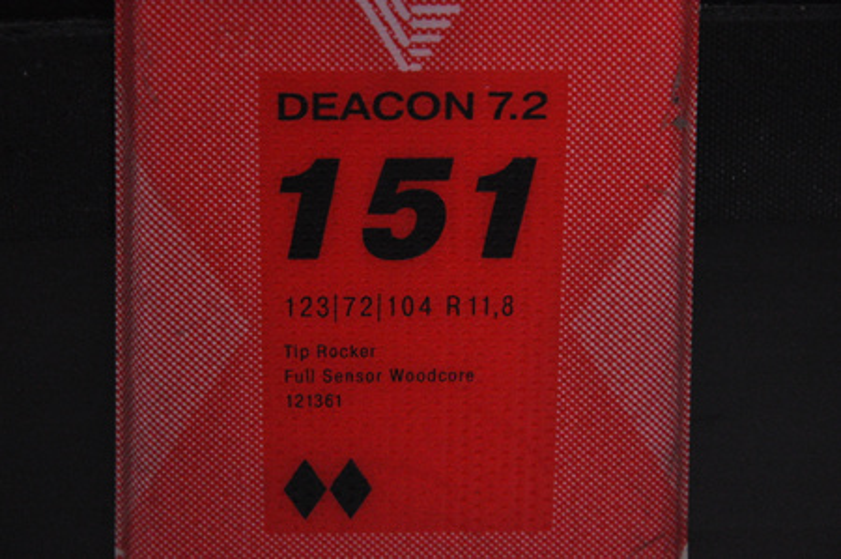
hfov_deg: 13.1
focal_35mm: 158
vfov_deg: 8.7
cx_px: 420
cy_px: 280
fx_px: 3675
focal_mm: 105
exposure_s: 1/125
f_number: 9.5
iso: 3200
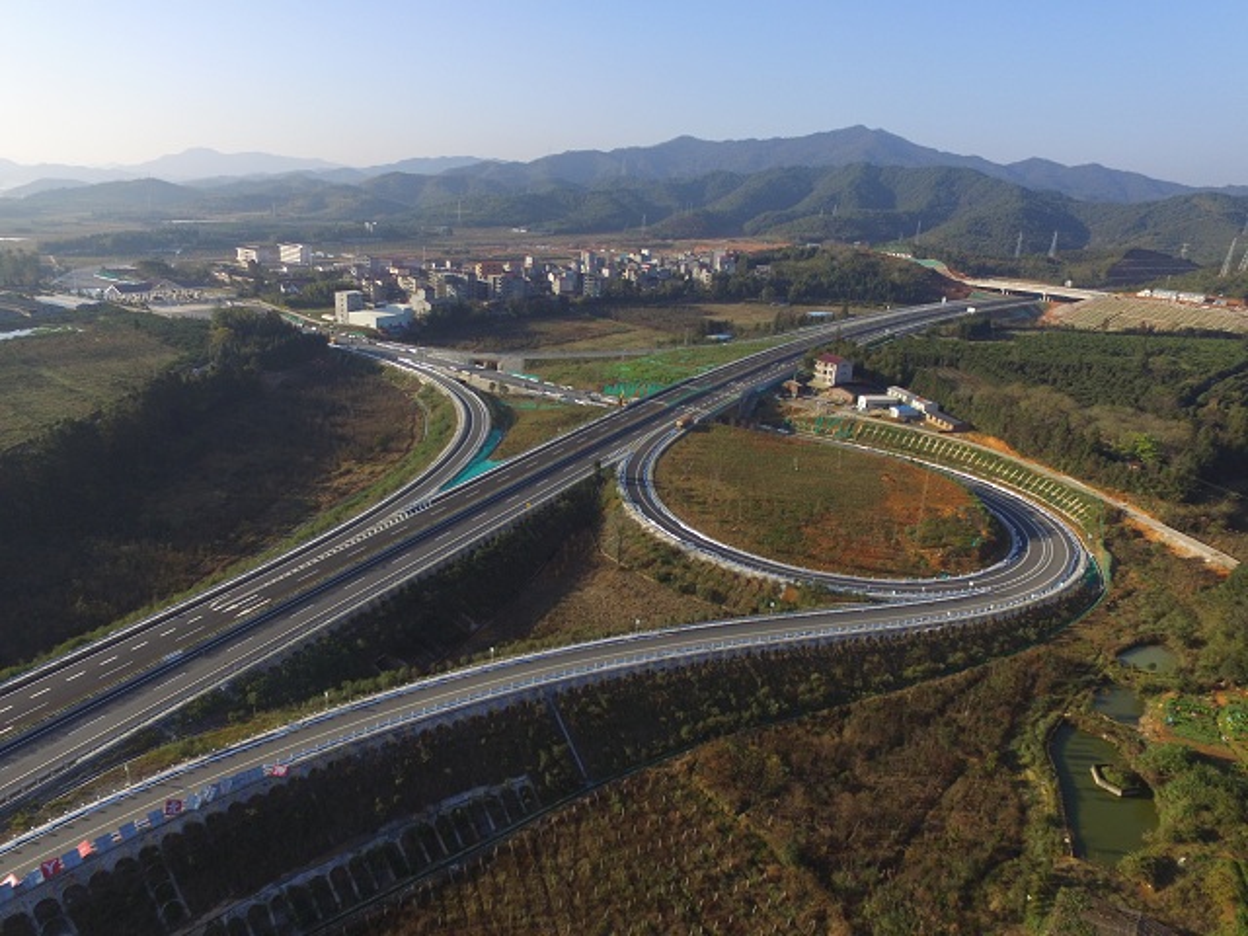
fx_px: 721
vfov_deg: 66.0
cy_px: 468
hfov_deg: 81.7
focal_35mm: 20
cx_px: 624
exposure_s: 1/880
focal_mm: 3.61
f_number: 2.8
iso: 100
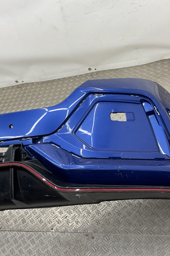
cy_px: 129
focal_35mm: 41
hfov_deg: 32.6
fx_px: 290
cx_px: 77
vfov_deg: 47.4
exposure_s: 1/120
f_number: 1.8
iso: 40
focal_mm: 3
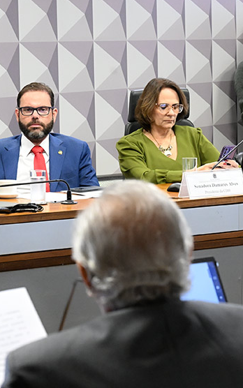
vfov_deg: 16.2
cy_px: 196
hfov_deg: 10.1
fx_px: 1365
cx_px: 185
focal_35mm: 129
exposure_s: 1/100
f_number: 7.1
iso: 6400
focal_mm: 82
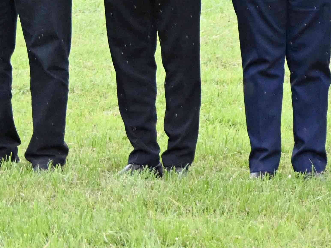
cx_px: 710
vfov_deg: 3.2
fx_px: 4379
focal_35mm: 458
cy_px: -244
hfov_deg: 4.3
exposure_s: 1/1250
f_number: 6.3
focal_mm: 89
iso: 2800
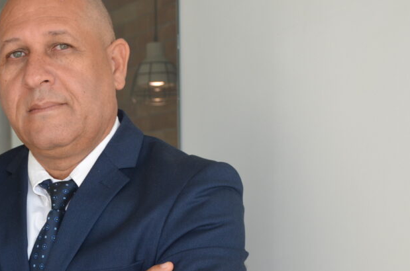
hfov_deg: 23.6
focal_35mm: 85
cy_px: 193
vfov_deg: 15.9
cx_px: 87
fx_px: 966
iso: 400
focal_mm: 30
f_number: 4.2
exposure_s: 1/180
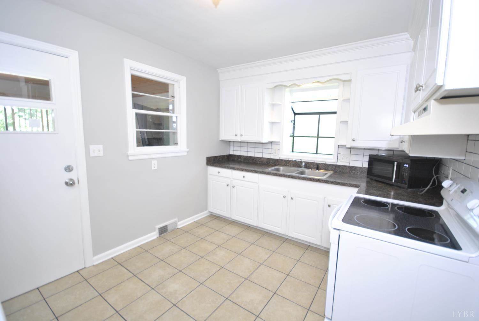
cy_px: 160
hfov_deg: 100.3
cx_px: 240
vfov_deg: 77.5
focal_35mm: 15
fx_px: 200
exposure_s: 1/30
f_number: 4
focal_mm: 10
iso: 360
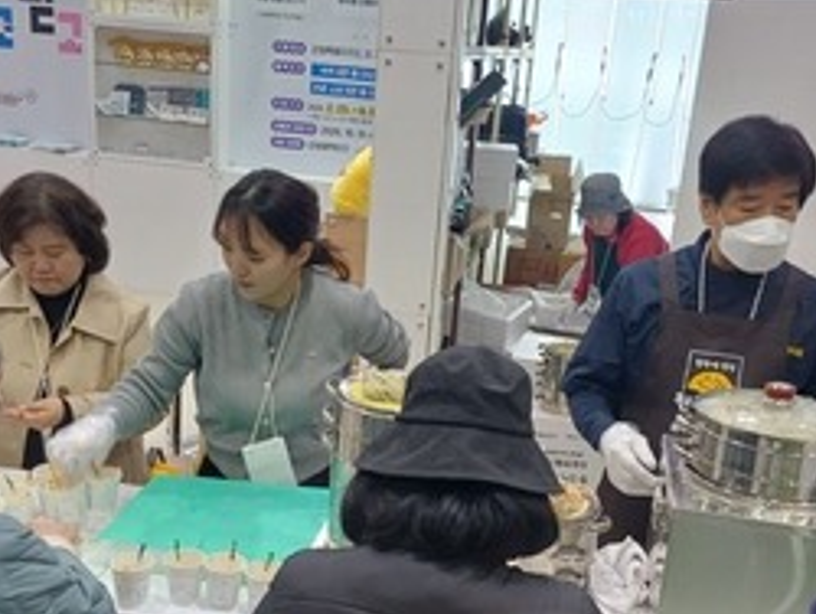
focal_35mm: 45
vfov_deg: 32.1
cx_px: 408
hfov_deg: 42.0
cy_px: 385
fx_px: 1062
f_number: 1.8
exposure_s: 1/60
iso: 80
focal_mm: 4.65
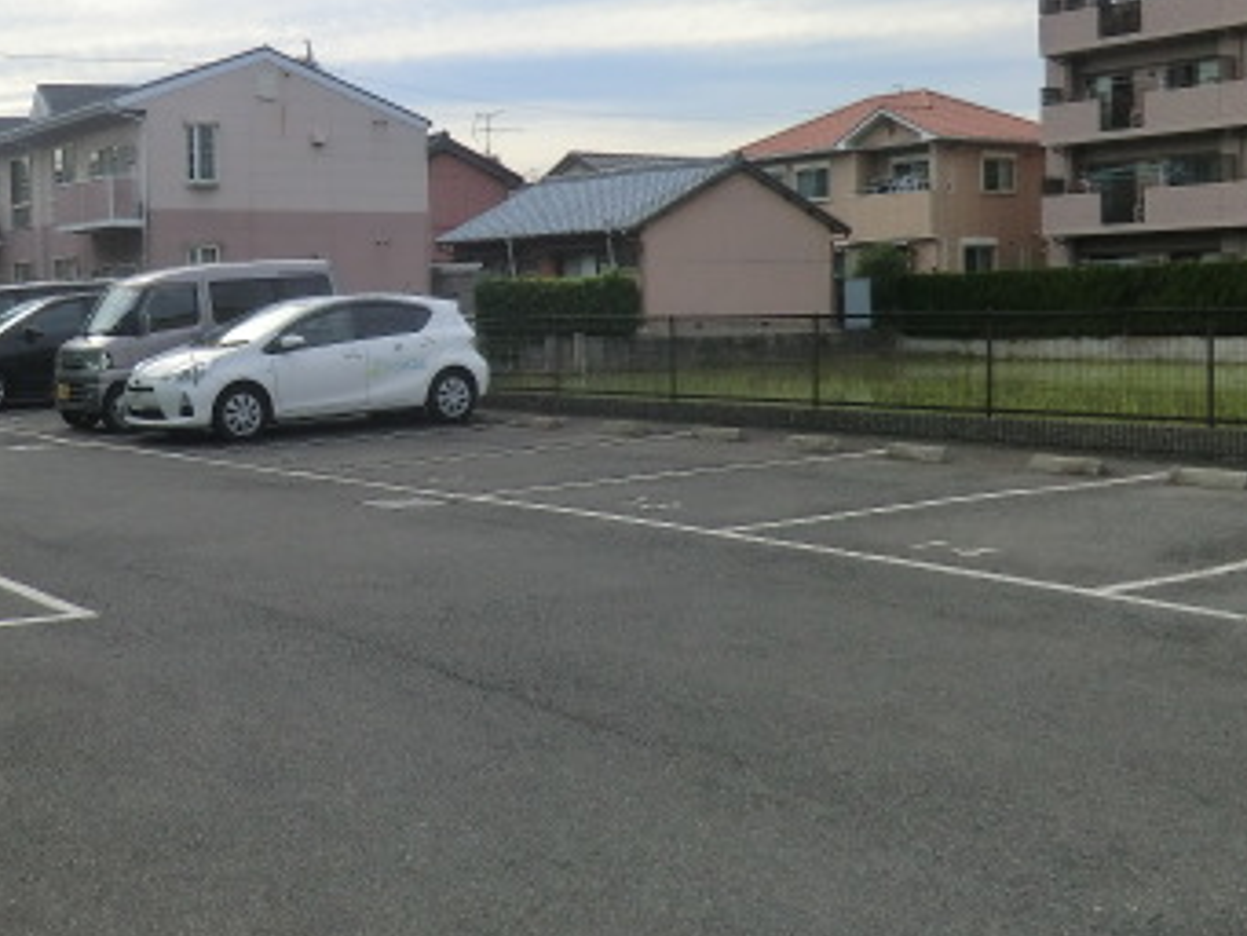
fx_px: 1622
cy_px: 369
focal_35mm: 45
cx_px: 366
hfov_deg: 41.2
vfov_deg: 32.1
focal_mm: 4.3
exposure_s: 1/640
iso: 80
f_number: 3.2
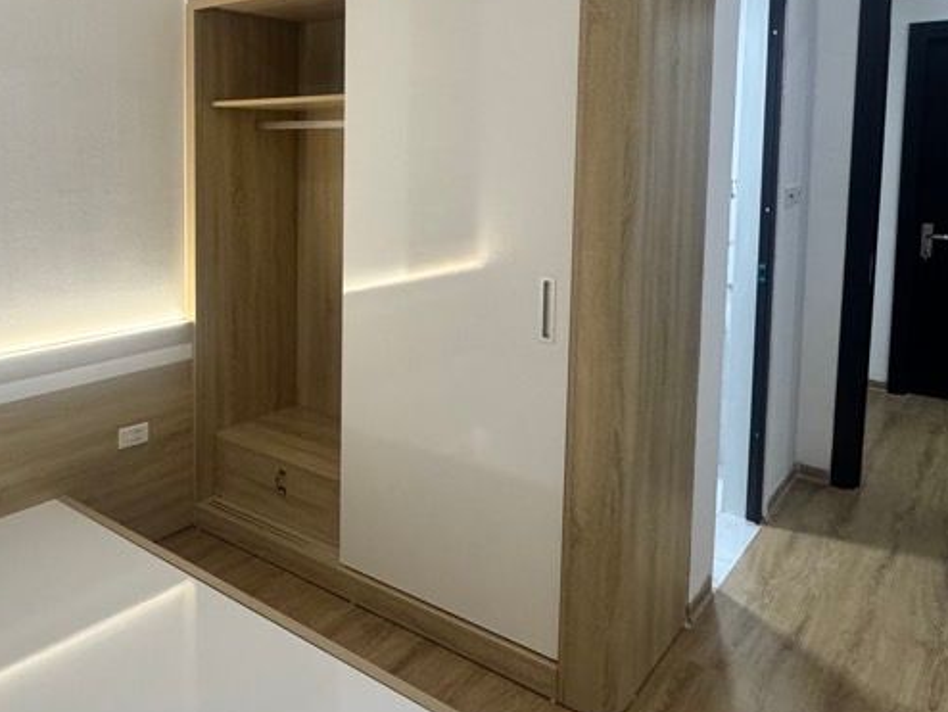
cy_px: 219
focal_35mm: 29
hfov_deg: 60.2
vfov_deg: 47.2
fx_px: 795
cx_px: 317
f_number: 2.2
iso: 320
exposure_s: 1/100
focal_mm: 2.22
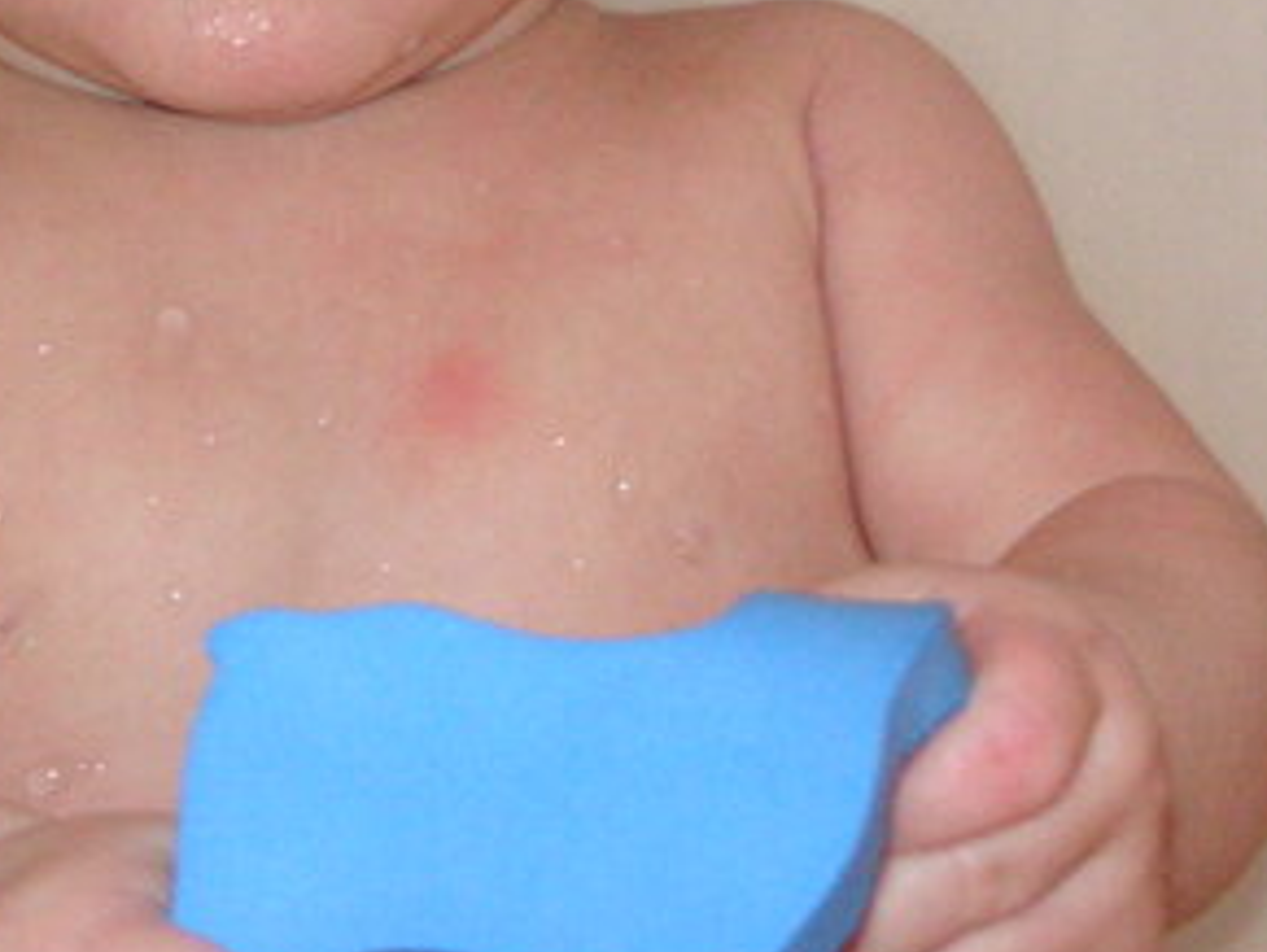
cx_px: 354
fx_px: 3736
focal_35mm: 102
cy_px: 17
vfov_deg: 14.3
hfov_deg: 19.1
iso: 160
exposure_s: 1/45
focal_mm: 6.1
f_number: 2.8
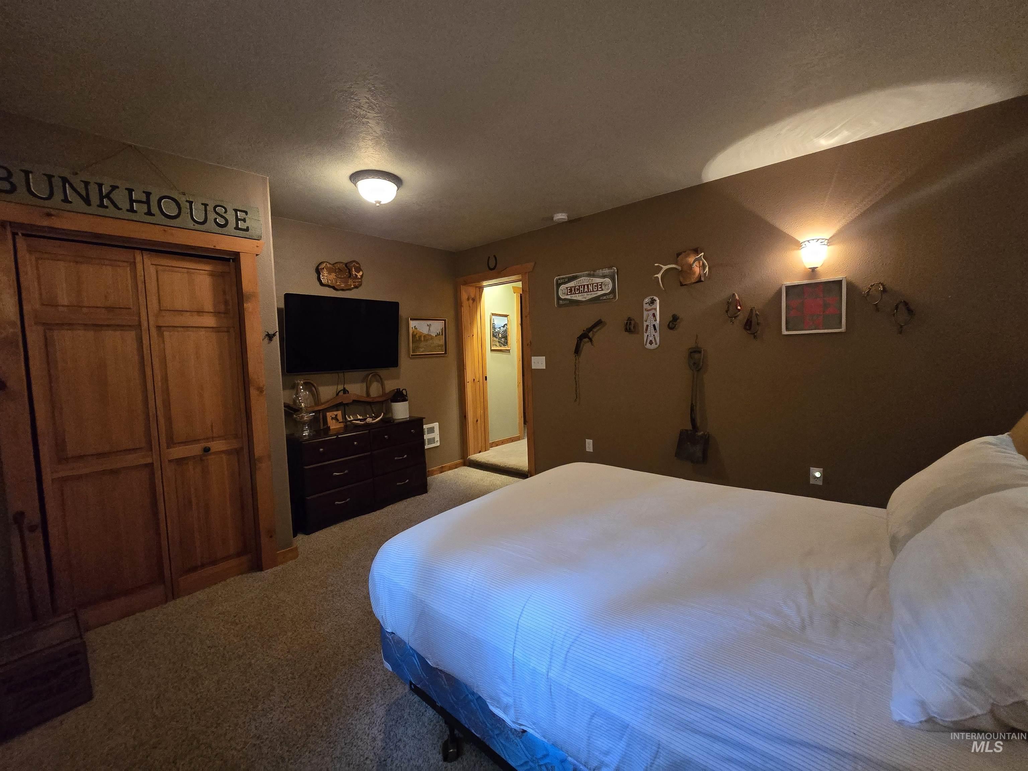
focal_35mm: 13
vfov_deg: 89.9
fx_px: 386
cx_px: 514
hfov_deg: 106.2
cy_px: 386
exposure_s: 1/60
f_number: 2.2
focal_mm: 2.2
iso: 1000
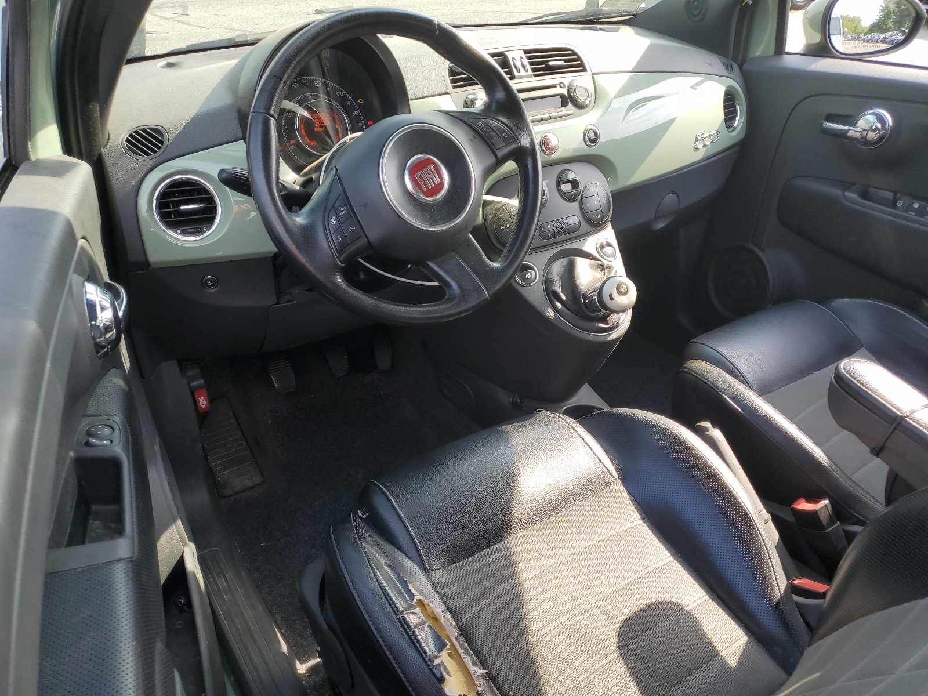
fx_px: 697
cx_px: 464
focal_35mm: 26
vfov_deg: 53.1
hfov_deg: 67.3
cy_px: 348
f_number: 1.5
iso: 50
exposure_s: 1/417
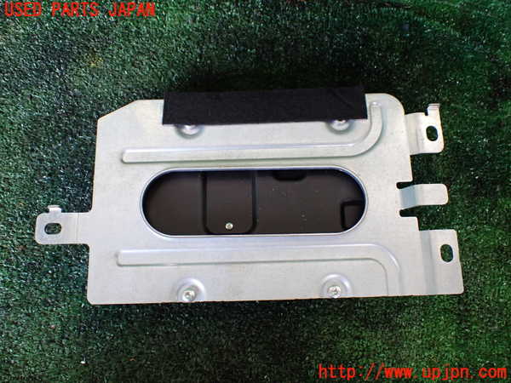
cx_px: 256
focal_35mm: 30
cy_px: 192
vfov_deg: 46.8
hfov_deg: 60.0
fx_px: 443
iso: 400
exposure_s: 1/125
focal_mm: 5.4
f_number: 2.3
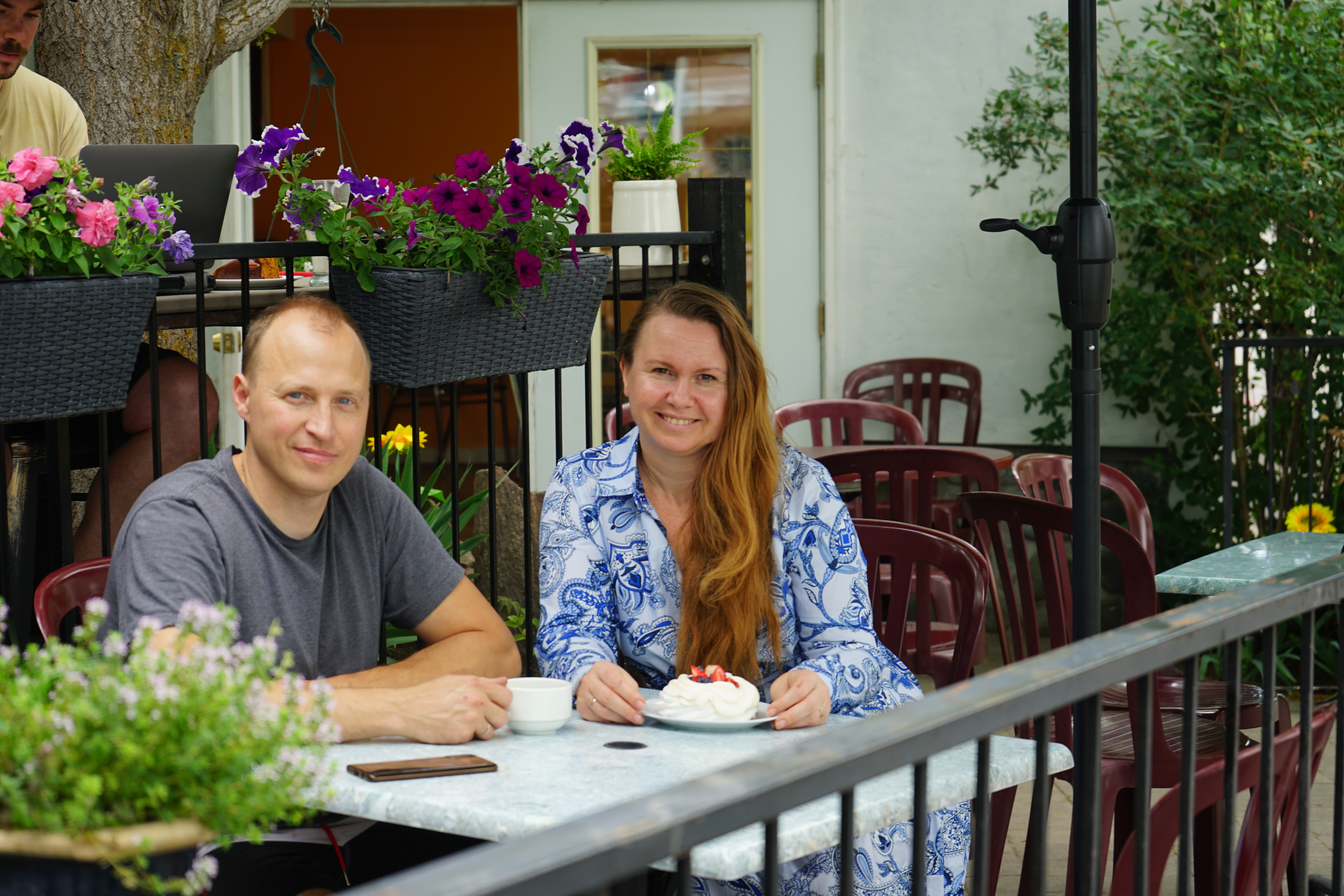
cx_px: 672
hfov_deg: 28.8
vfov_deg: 19.5
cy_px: 448
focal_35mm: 70
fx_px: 2613
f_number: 5.6
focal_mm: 70
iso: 100
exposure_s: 1/80
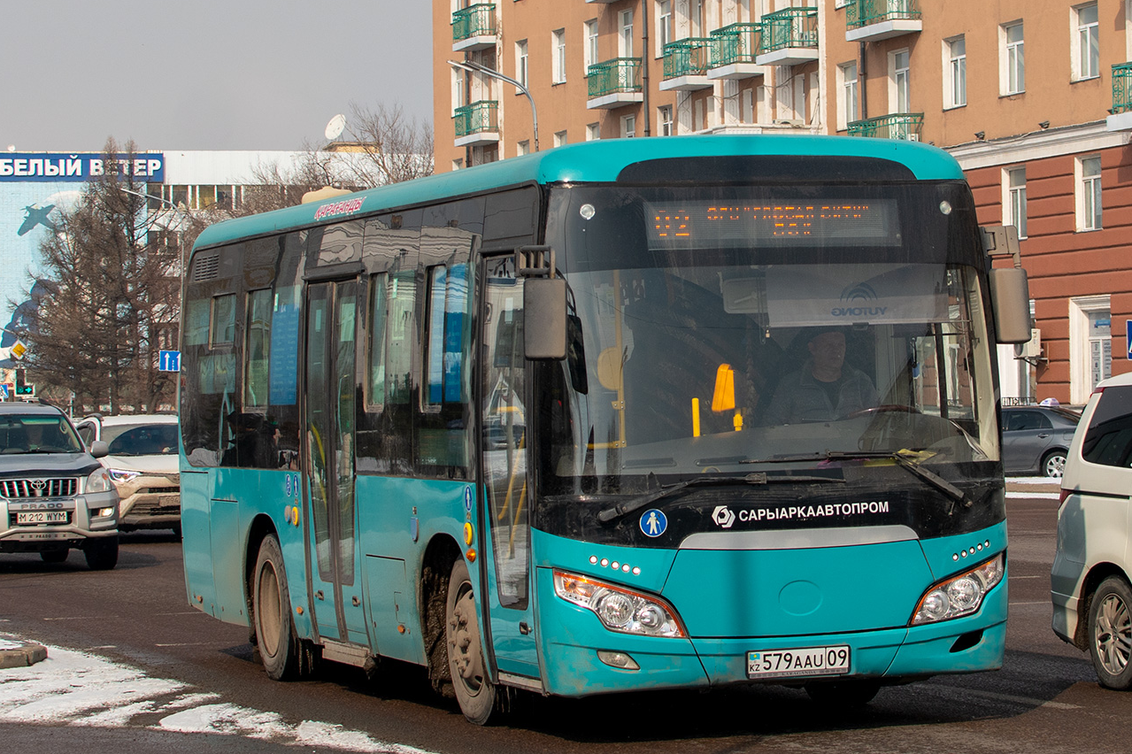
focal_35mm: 62
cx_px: 612
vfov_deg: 22.0
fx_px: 1936
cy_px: 330
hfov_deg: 32.6
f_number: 5.6
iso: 100
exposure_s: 1/800
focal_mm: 35
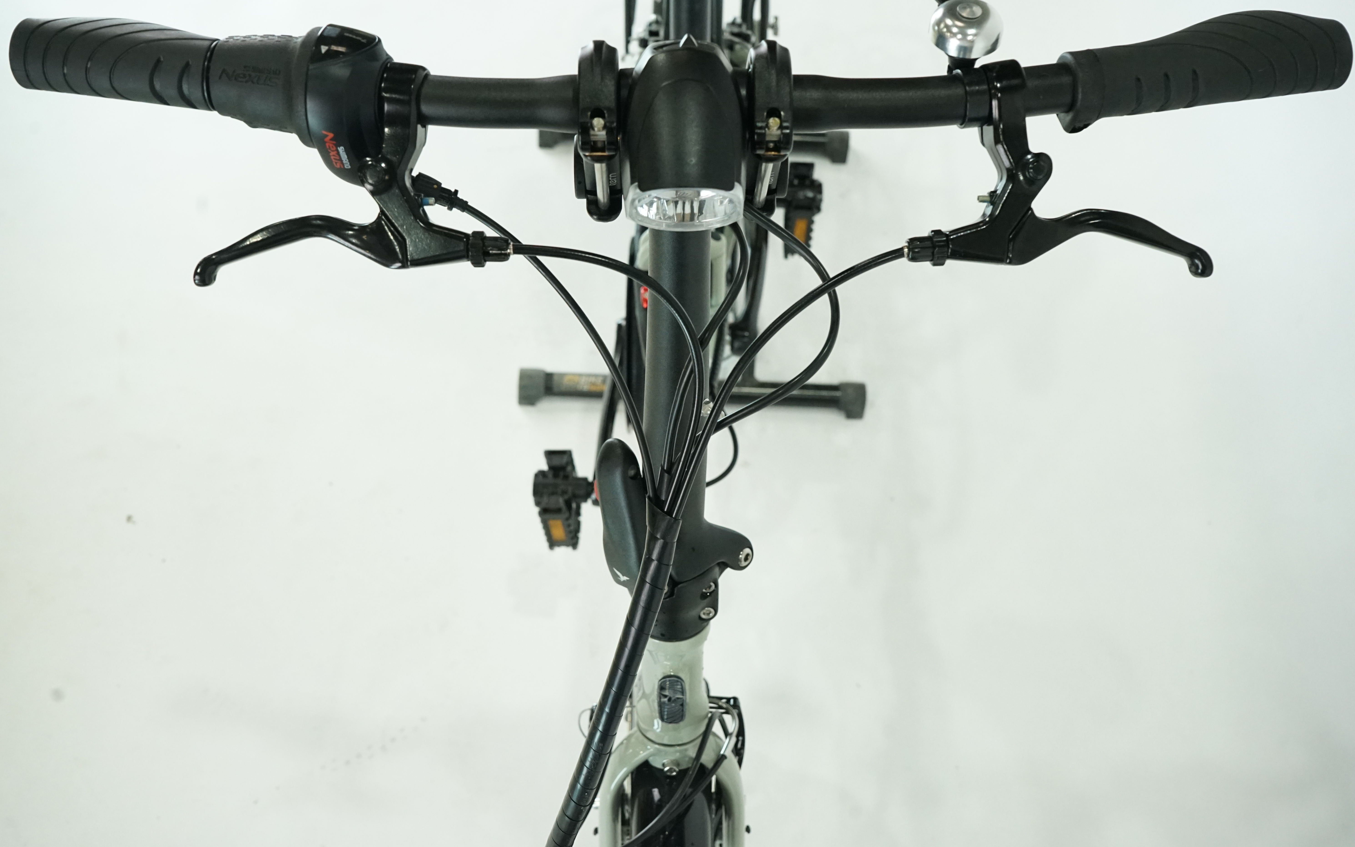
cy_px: 417
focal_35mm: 41
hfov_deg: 48.2
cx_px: 678
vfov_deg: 31.3
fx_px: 1514
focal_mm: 40
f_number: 8
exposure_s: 1/200
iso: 3200
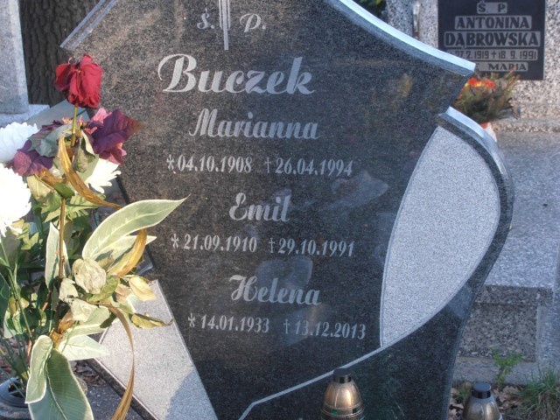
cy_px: 210
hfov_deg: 22.3
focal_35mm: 88
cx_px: 280
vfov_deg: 16.8
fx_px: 1424
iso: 125
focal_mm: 15.51
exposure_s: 1/60
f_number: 5.1
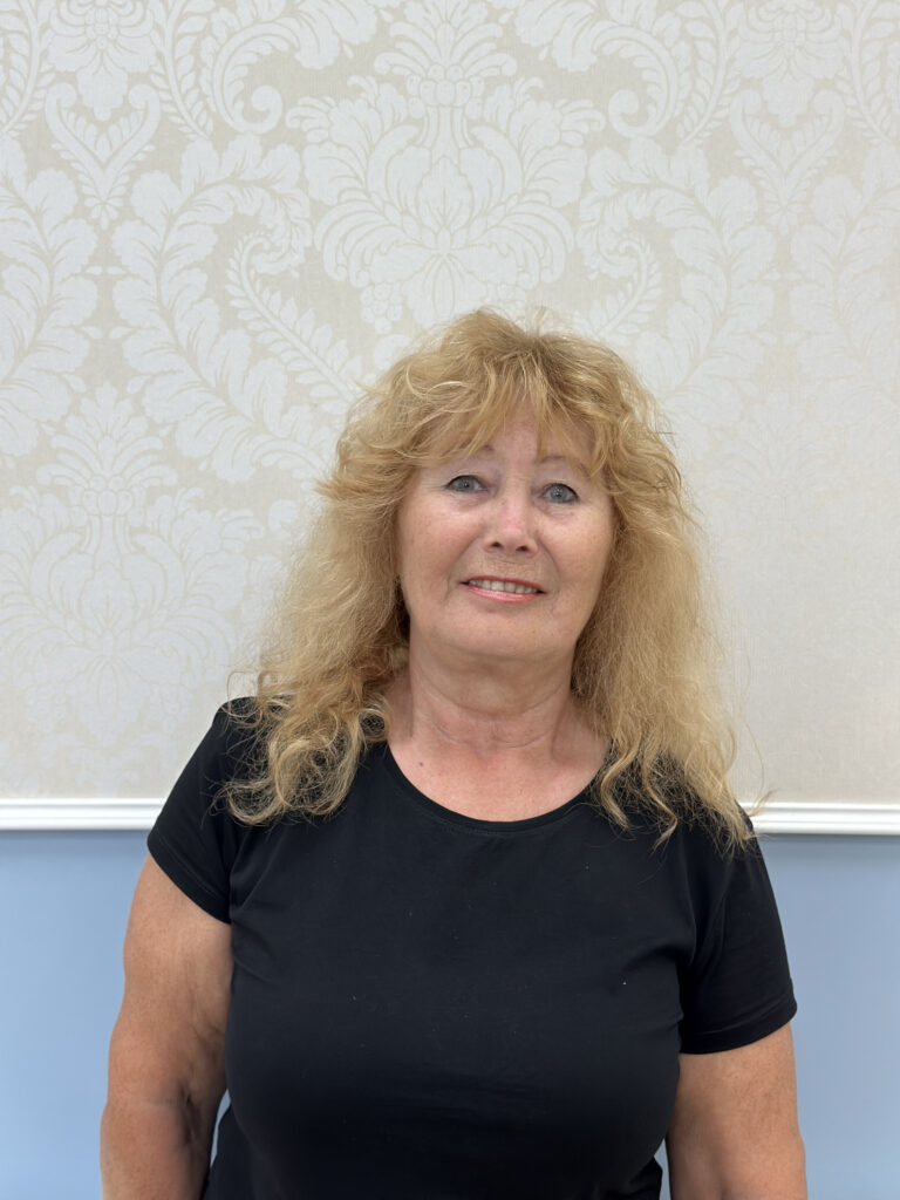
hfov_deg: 30.3
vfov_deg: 39.7
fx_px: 1664
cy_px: 600
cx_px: 450
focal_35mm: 48
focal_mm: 6.86
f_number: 1.78
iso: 125
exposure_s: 1/116
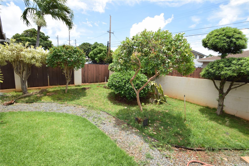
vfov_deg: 77.3
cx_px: 124
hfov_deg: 100.4
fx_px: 104
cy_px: 83
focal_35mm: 15
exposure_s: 1/200
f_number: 8
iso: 100
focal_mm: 10
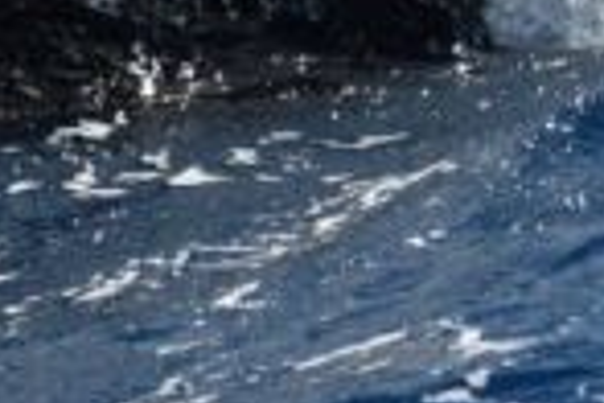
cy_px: -199
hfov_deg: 1.6
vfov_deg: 1.1
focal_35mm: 1308
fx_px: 21944
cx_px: -370
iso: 1100
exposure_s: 1/8000
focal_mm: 240
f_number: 5.6
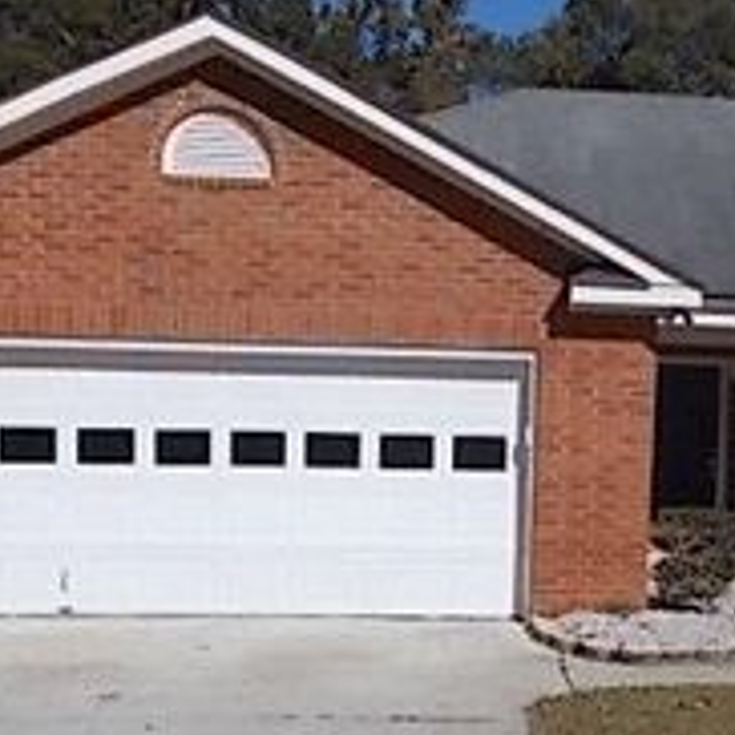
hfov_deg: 26.3
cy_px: 495
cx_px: 670
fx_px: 1513
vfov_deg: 27.1
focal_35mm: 63
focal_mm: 4.6
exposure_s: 1/400
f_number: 8
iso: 80
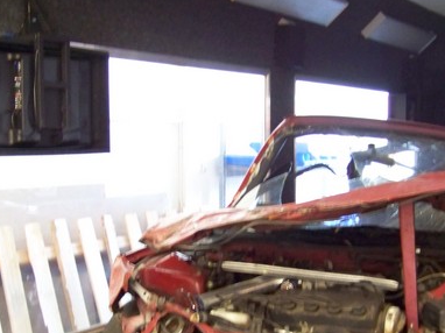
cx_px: 284
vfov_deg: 22.0
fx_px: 848
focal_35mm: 66
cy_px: 264
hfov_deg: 29.3
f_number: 2.8
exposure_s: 1/6
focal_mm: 5.85
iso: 400
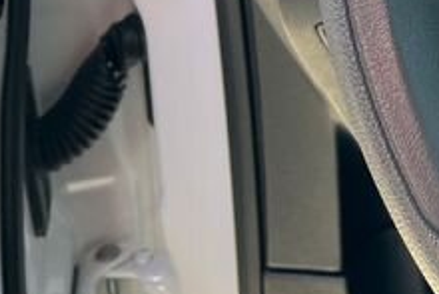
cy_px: -92
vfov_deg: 10.6
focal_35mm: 126
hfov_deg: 13.8
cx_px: 872
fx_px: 1537
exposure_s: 1/121
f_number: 1.6
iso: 100
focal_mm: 5.1
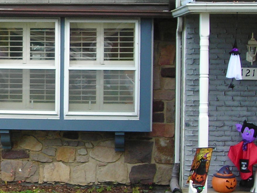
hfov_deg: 16.8
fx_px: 839
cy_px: 31
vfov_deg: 13.0
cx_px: -34
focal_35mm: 113
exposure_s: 1/84.6
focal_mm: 6.3
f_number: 3.2
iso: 50
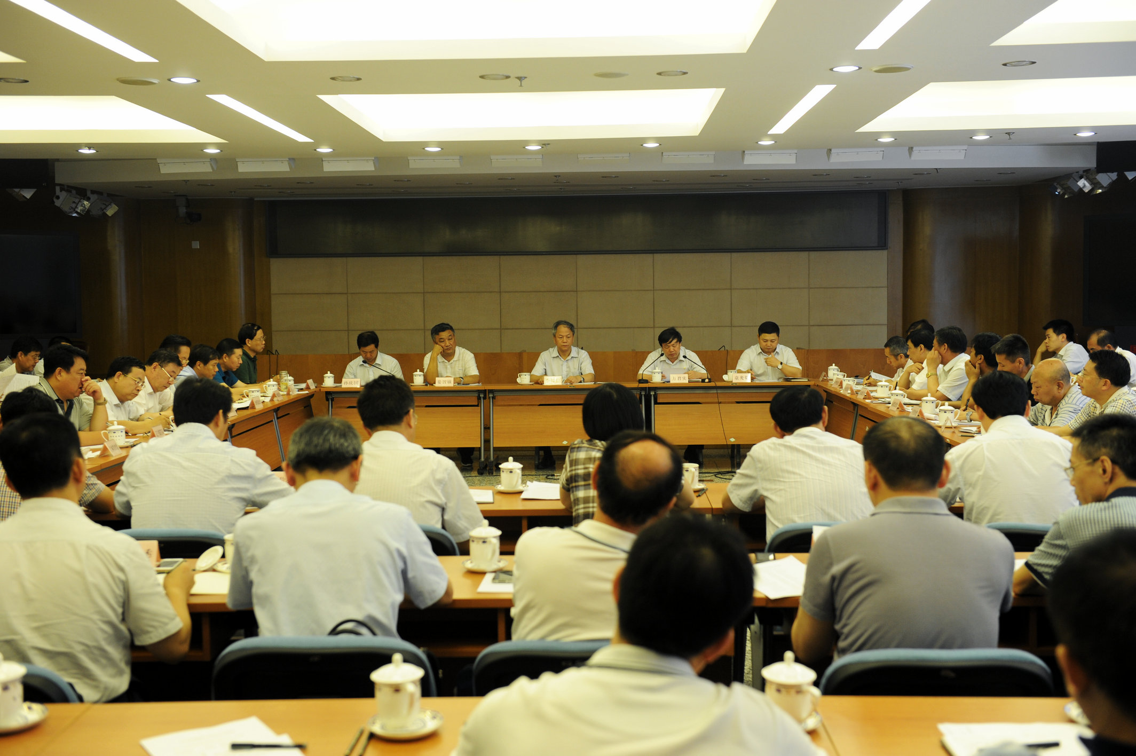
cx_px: 568
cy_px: 378
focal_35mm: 44
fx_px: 1388
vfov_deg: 30.5
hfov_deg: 44.5
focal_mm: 44
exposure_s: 1/60
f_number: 4
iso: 800
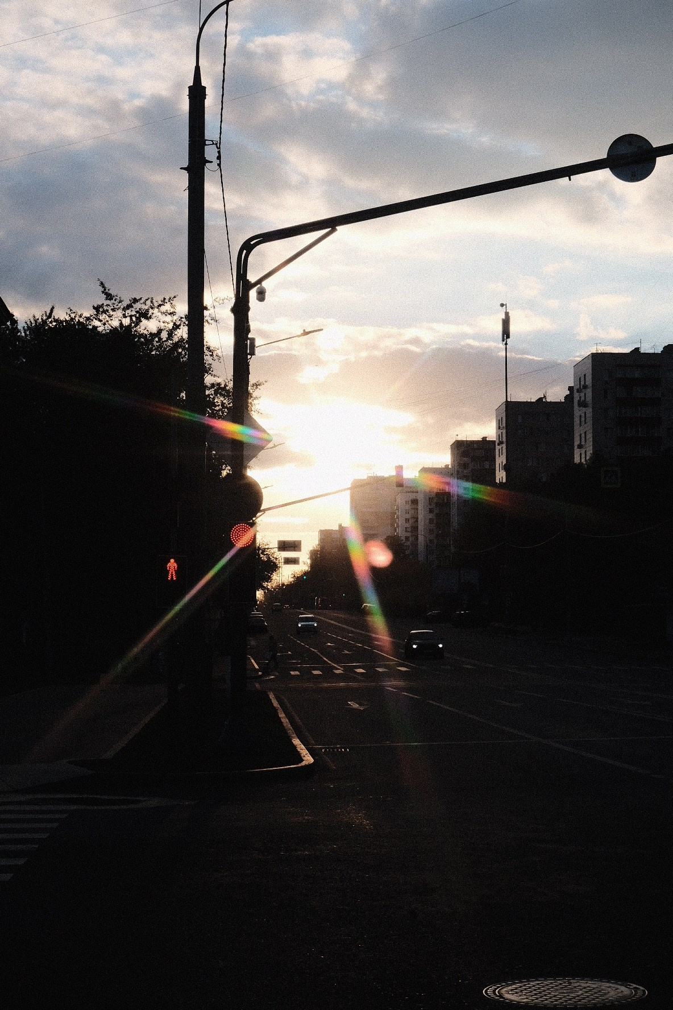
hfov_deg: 20.0
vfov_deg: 29.7
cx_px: 336
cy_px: 505
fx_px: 1907
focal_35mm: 68
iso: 400
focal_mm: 45
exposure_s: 1/180
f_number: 13
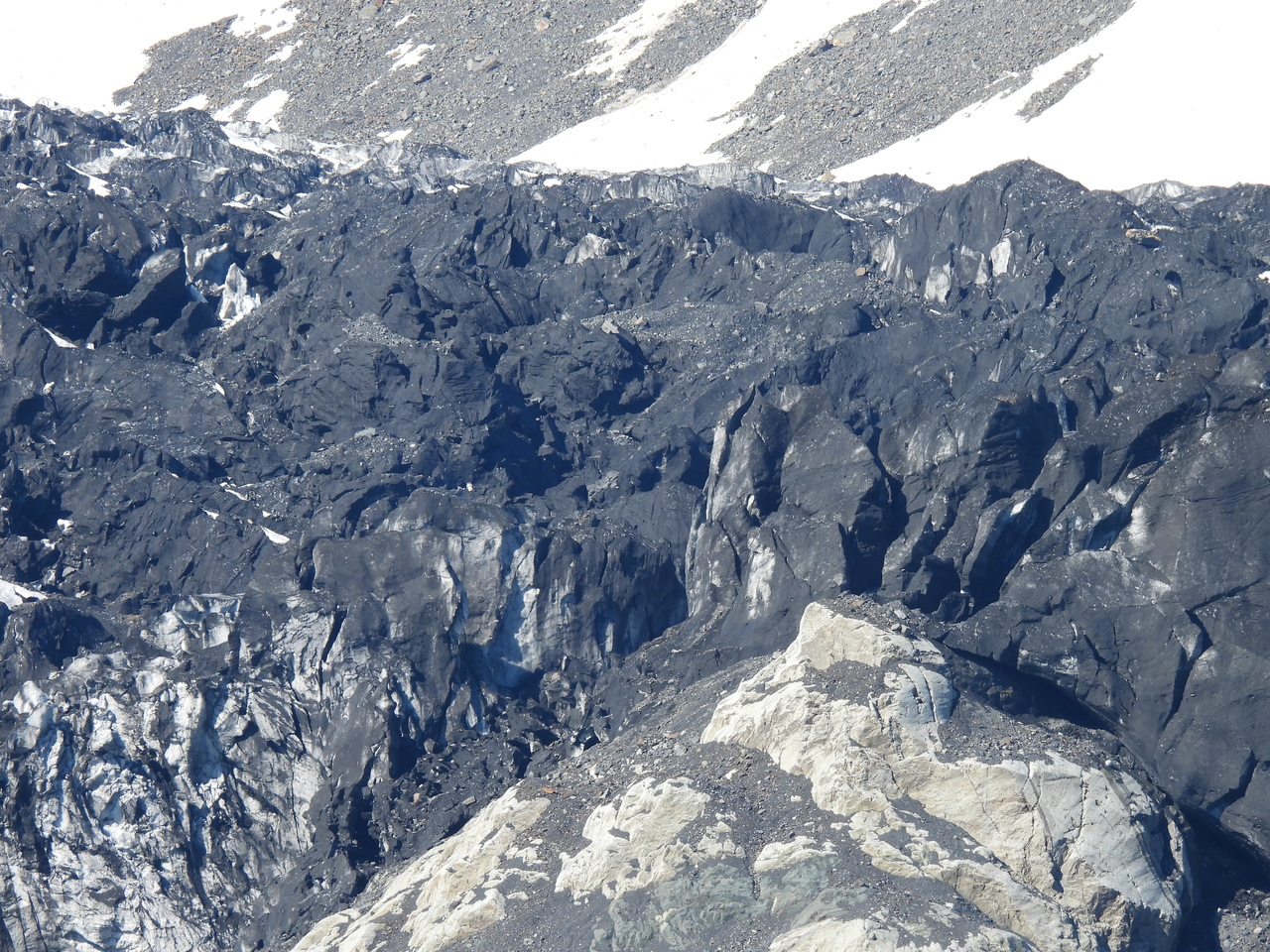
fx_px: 23847
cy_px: 476
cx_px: 635
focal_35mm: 650
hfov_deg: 3.1
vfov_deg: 2.3
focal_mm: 116
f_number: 5.6
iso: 110
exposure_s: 1/500
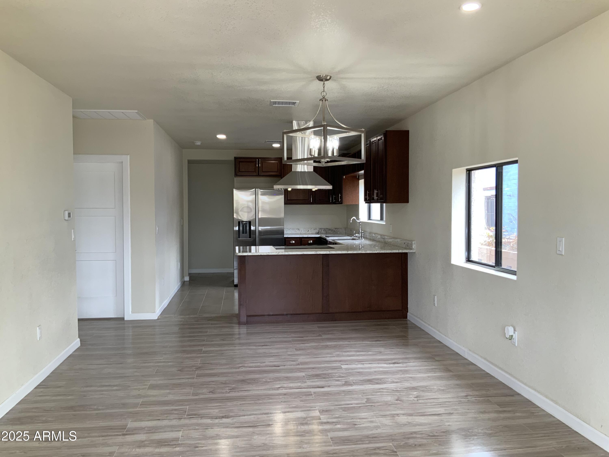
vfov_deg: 48.2
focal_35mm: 29
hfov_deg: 61.7
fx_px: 510
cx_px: 304
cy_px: 228
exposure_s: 1/120
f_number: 1.8
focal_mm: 3
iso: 40
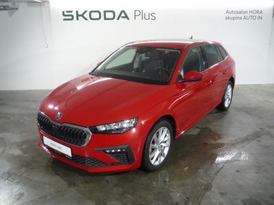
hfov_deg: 60.0
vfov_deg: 46.8
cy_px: 102
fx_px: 237
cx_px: 137
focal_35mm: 30
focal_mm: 5.2
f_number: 3.3
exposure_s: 1/30
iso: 250
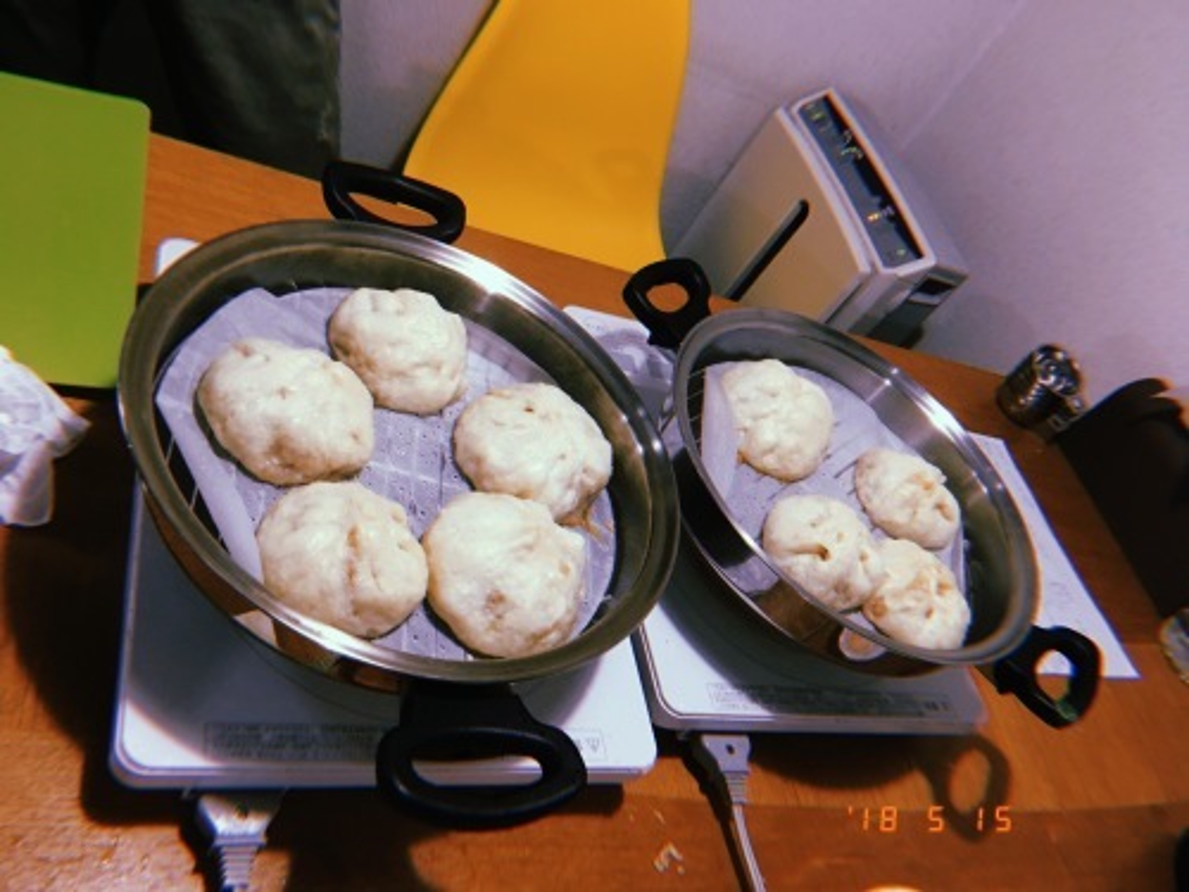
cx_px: 594
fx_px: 996
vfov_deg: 48.2
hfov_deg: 61.7
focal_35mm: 29
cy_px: 446
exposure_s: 1/30
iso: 125
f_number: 2.2
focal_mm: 4.15
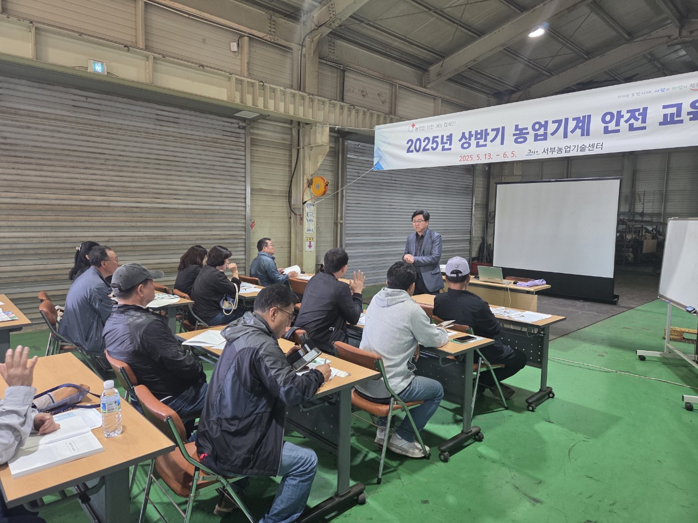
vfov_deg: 58.9
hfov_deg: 73.9
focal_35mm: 23
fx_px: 464
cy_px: 262
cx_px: 349
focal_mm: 5.4
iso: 250
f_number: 1.8
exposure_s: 1/120
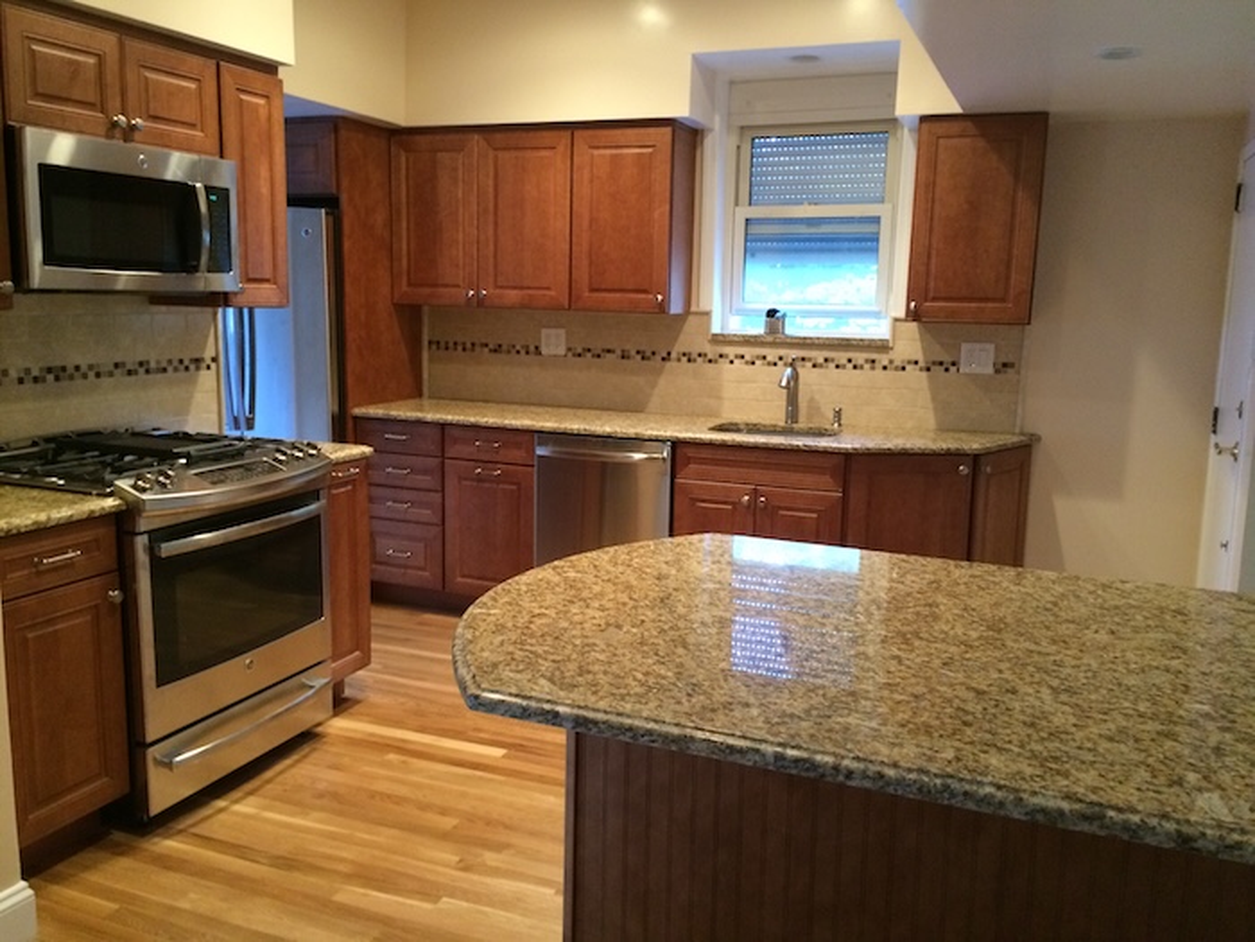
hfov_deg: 61.7
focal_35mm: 29
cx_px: 628
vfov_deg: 48.2
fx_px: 1051
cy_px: 471
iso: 320
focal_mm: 4.15
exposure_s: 1/17
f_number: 2.2
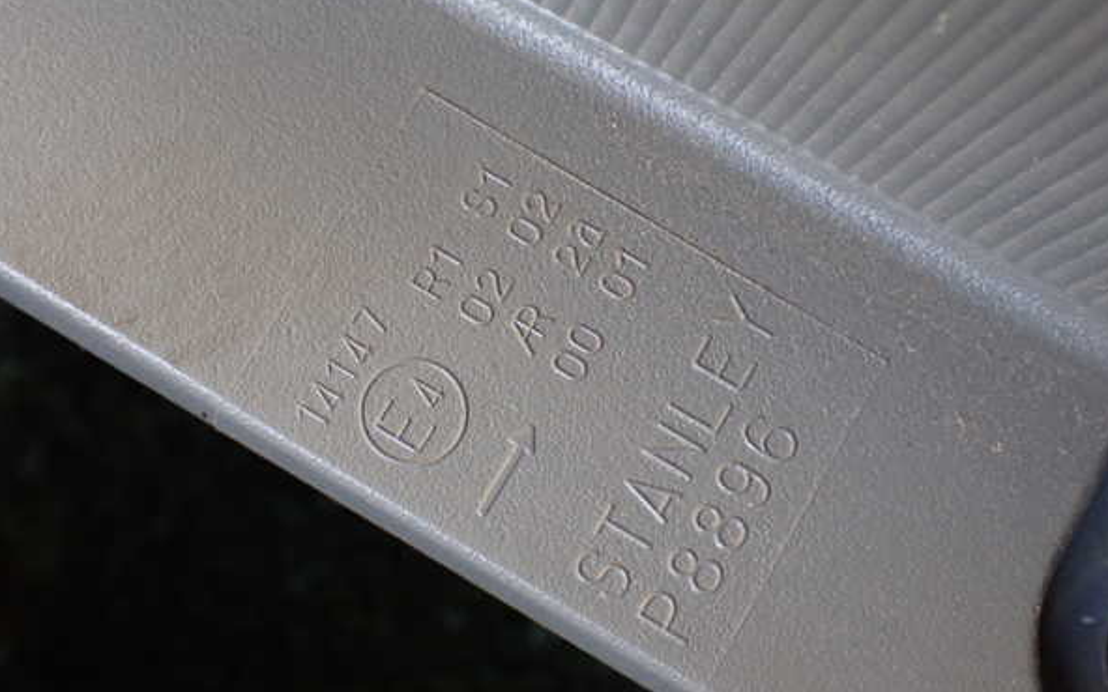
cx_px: 556
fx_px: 1751
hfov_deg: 35.1
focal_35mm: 58
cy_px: 353
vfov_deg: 22.4
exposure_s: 1/60
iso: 800
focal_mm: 9.65
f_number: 3.3
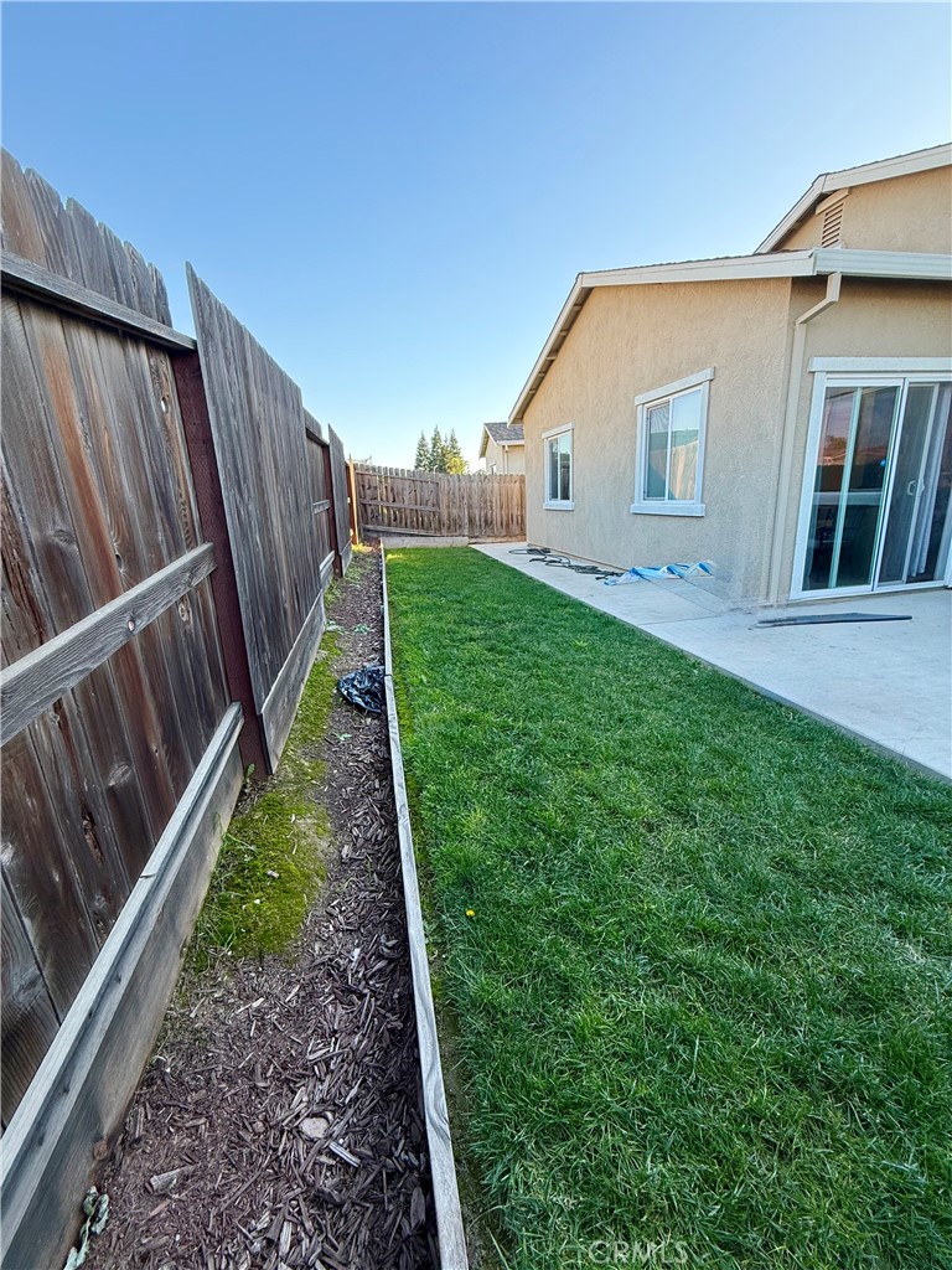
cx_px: 476
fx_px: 513
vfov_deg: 102.1
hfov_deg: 85.7
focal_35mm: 14
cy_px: 635
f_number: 2.2
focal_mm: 2.22
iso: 64
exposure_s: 1/165
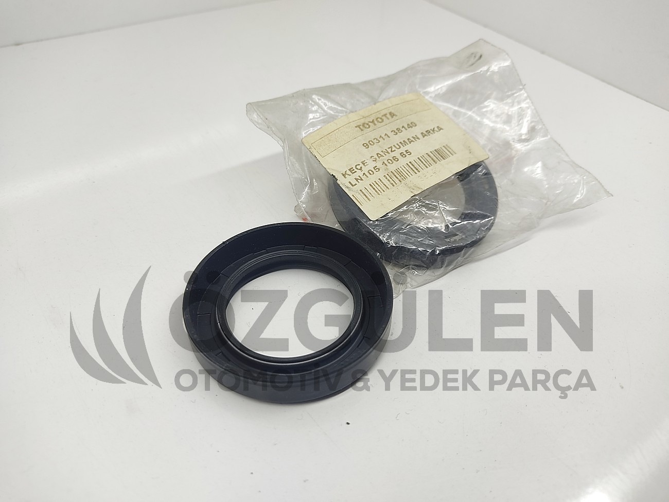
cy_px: 251
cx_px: 334
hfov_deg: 67.3
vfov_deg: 53.1
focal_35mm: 26
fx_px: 502
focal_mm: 4.74
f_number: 1.79
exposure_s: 1/120
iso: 179
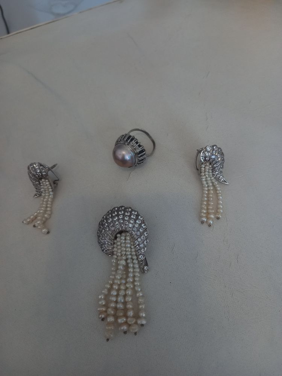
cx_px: 141
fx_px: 272
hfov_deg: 54.9
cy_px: 188
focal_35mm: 25
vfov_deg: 69.4
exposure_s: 1/30
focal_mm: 4.6
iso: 160
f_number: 2
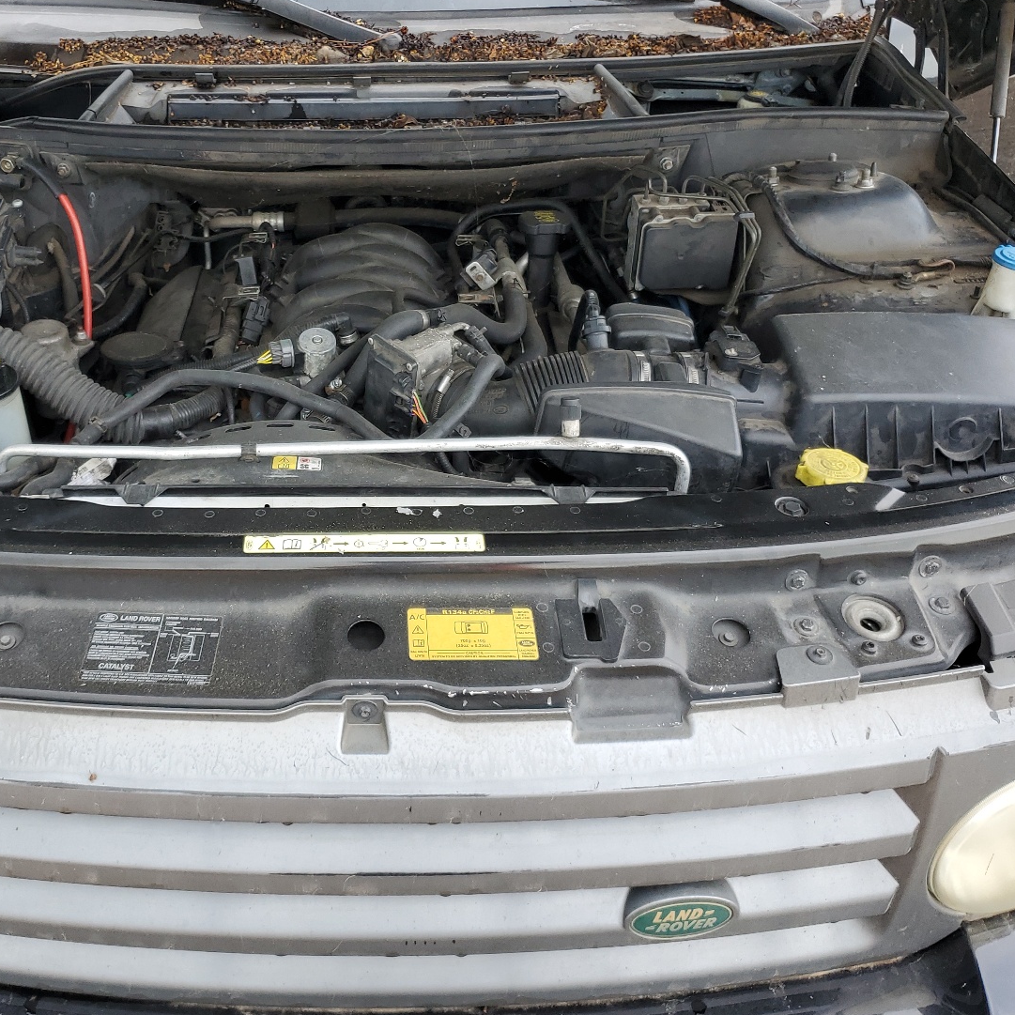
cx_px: 362
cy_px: 463
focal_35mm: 34
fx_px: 1128
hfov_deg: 47.9
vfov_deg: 48.4
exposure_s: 1/139
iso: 50
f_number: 1.5
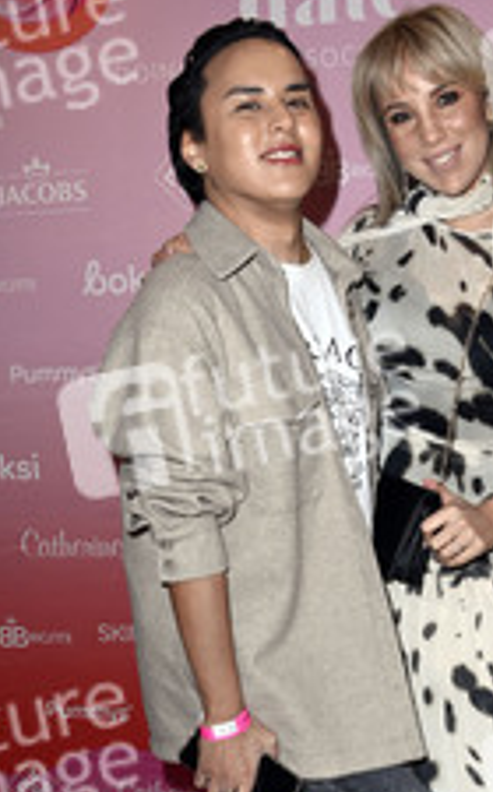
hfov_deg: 22.2
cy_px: 591
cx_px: 342
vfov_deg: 34.4
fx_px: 1251
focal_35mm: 58
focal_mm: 32
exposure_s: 1/200
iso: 800
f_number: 5.6
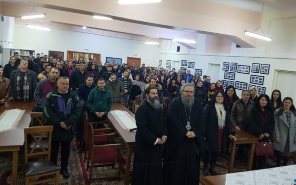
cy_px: 83
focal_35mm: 28
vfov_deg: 44.4
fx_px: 226
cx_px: 150
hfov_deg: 66.5
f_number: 1.7
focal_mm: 4.2
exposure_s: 1/25
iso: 250
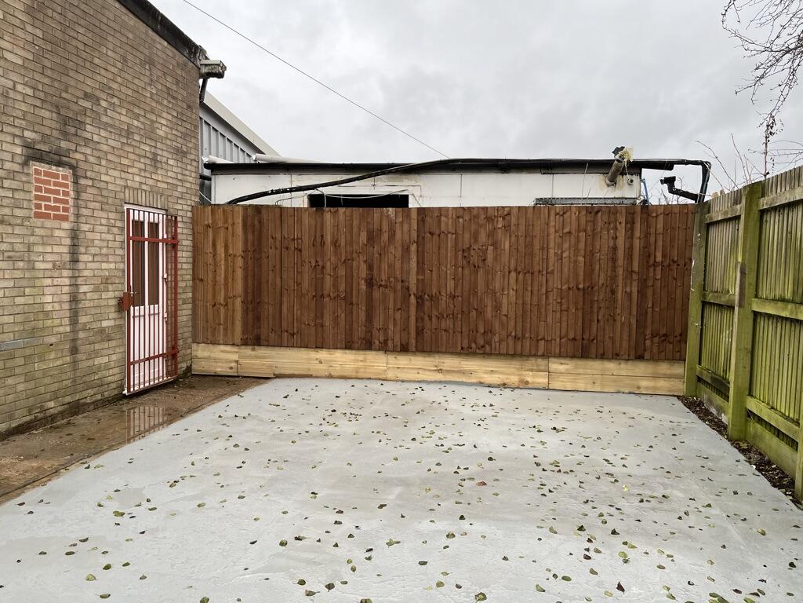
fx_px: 603
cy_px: 302
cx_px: 402
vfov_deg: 53.1
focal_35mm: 26
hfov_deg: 67.3
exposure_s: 1/430
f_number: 1.6
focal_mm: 5.1
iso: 50
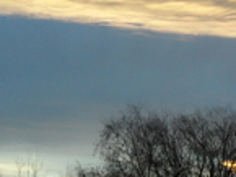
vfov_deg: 10.9
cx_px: 203
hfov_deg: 14.8
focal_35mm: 132
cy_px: -71
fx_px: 901
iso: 100
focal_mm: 5.3
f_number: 3.4
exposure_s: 1/90
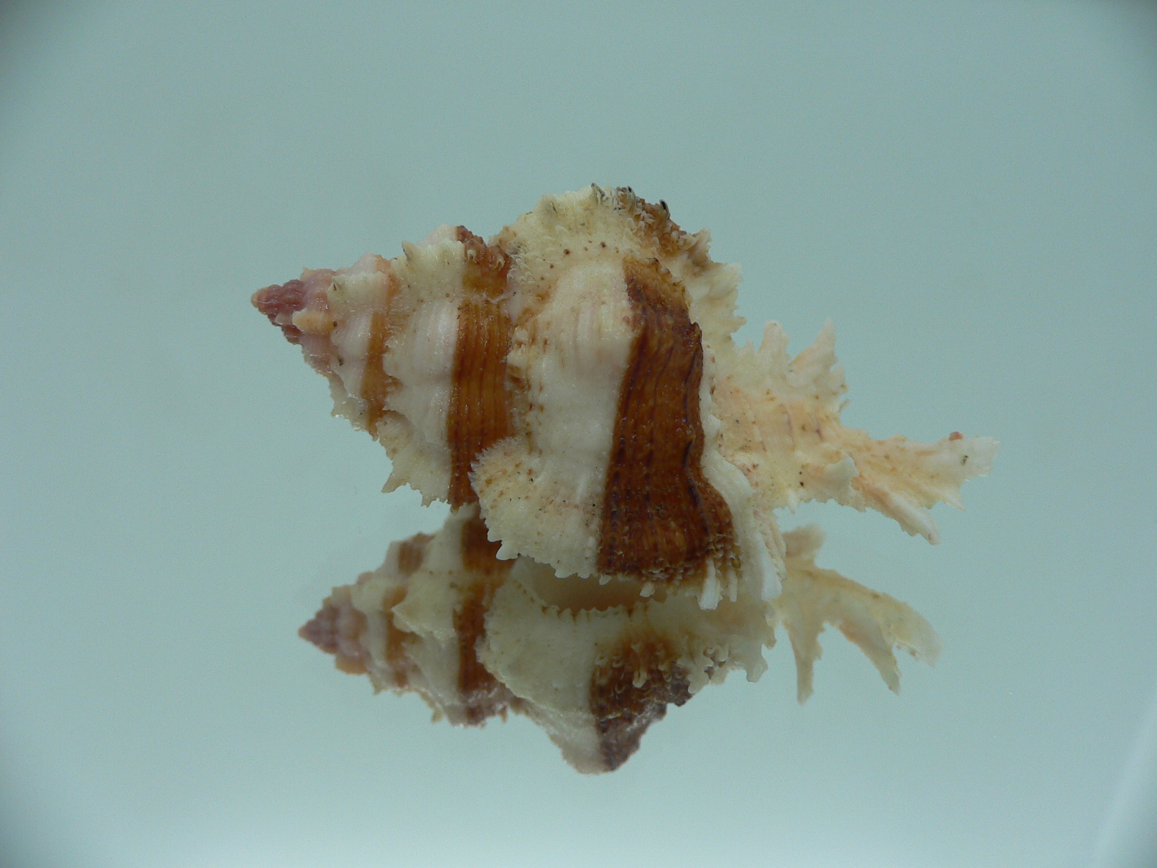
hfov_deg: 52.6
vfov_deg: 40.7
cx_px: 578
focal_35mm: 35
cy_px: 434
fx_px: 1170
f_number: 2.8
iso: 80
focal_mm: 4.6
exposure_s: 1/60
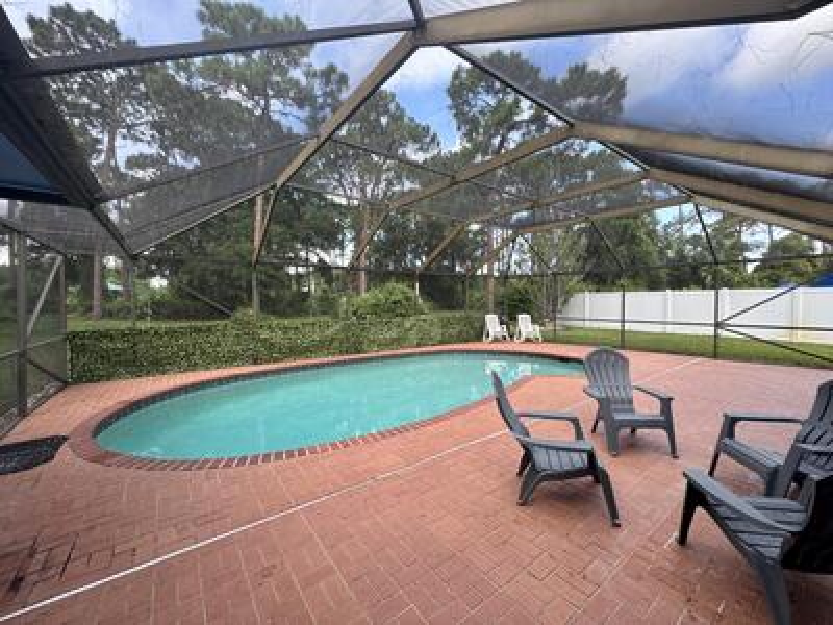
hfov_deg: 102.1
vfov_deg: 85.7
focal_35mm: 14
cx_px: 416
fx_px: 337
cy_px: 312
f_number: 2.2
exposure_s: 1/154
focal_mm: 2.22
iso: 40
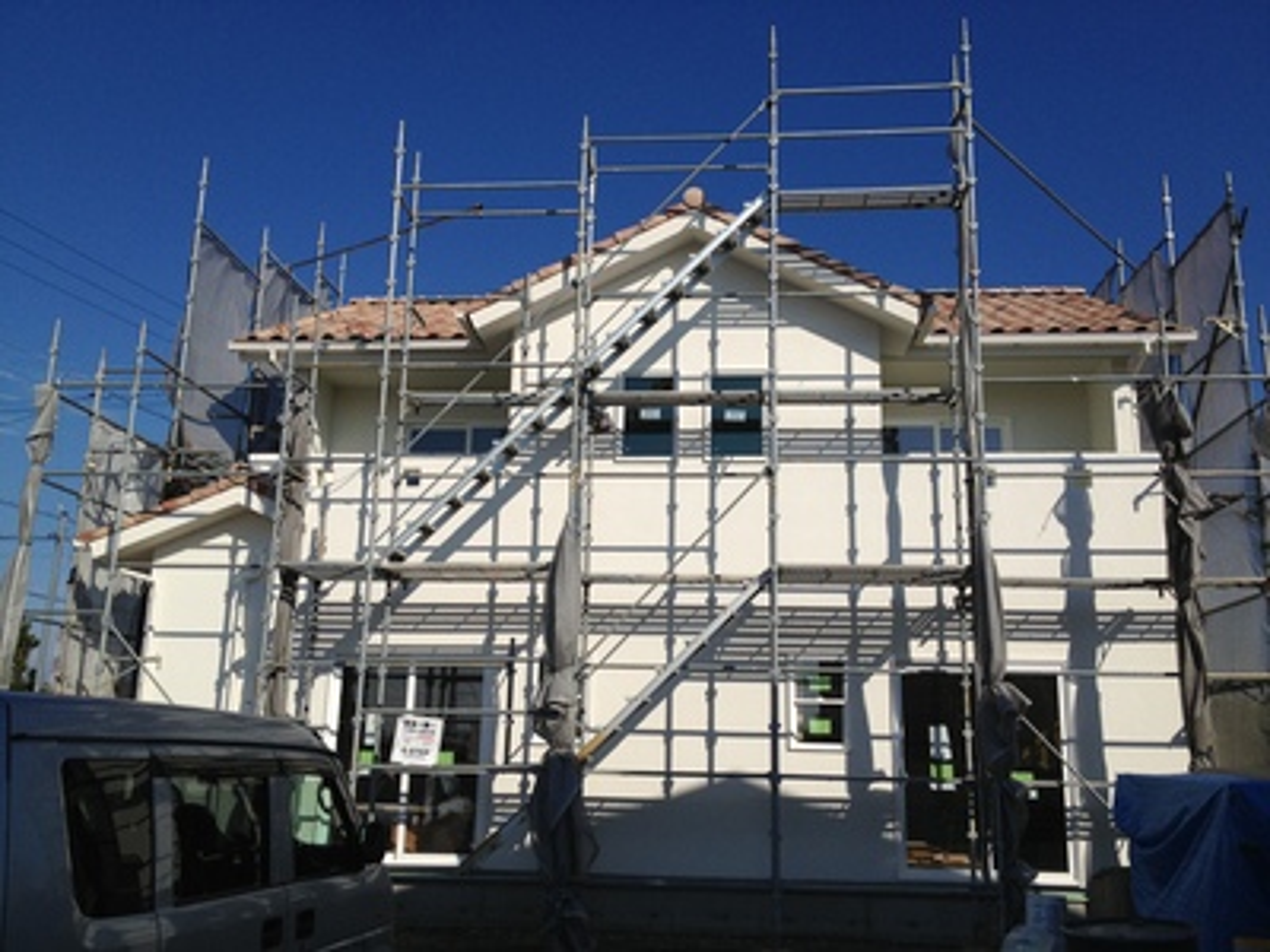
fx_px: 1284
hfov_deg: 52.6
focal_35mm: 35
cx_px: 635
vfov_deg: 40.7
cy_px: 476
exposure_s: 1/4608
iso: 50
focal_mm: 4.28
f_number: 2.4
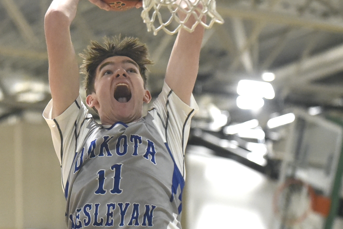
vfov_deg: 5.9
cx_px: 116
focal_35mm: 233
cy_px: 105
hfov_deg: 8.8
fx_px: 2221
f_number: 3.2
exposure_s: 1/1000
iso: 7200
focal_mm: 102
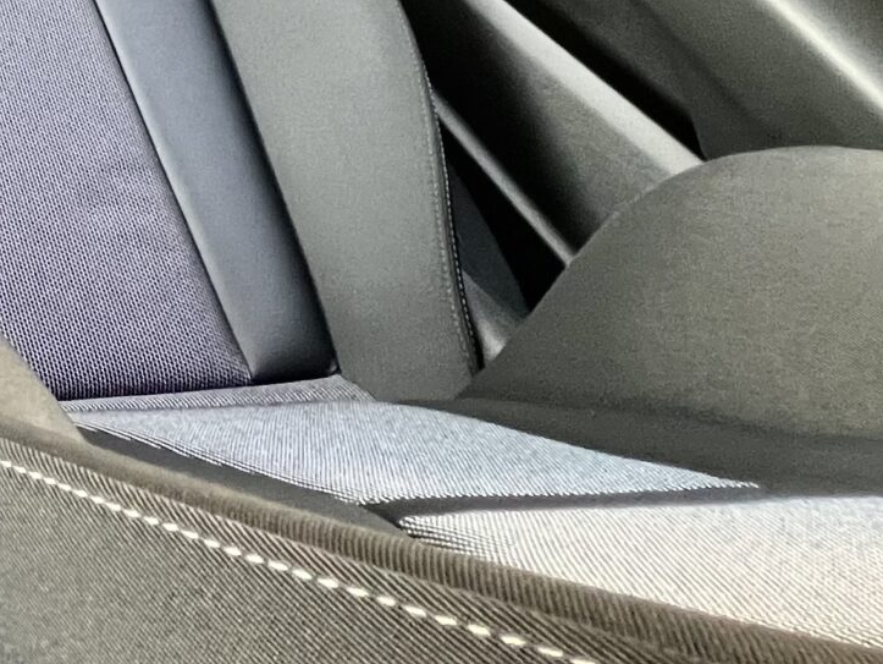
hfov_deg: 26.2
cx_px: -519
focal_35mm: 46
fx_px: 1174
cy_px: -314
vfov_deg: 24.8
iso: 200
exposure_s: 1/99
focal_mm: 1.57
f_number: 1.8
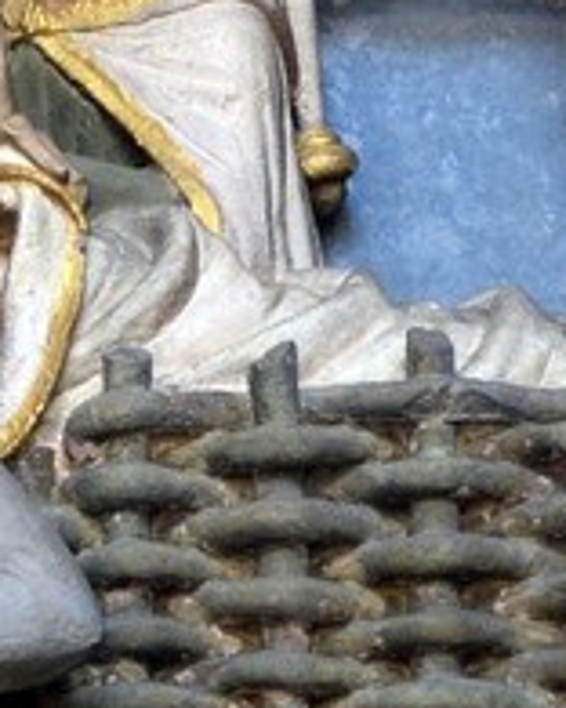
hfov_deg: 1.0
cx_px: -1981
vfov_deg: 1.3
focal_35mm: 1538
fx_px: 32205
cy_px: 73
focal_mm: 200
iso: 800
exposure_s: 1/250
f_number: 4.5
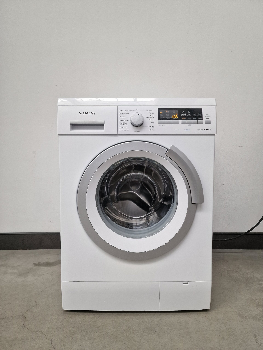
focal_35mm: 23
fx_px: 233
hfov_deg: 58.9
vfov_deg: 73.9
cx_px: 132
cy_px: 175
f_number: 1.8
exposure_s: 1/180
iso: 200
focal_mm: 6.4
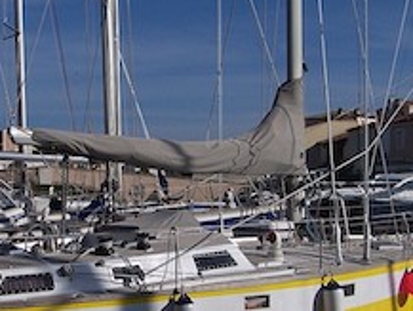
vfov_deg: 20.8
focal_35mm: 70
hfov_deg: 27.5
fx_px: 836
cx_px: 129
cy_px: 242
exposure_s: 1/1000
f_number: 5.6
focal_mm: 6.3
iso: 80
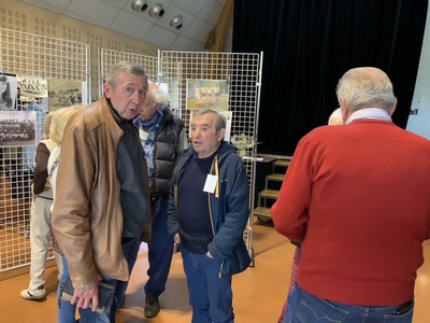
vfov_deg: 48.2
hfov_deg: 61.7
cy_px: 162
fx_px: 360
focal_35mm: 29
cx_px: 215
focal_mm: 3
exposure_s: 1/50
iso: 200
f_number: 1.8
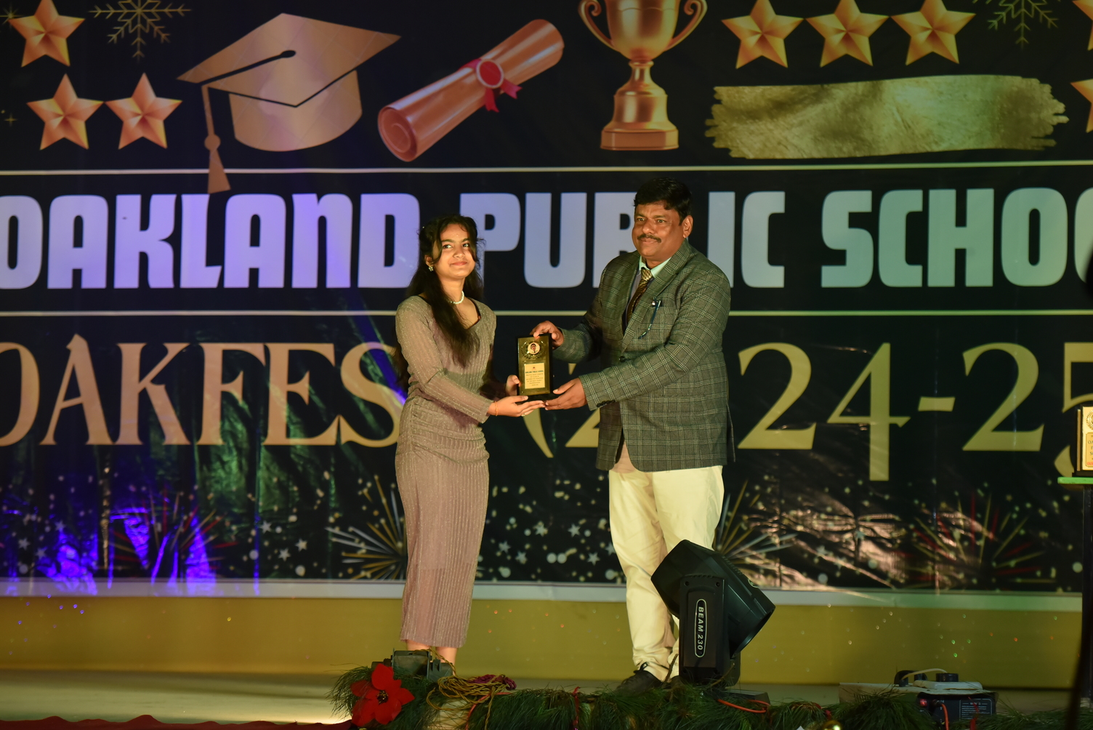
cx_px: 546
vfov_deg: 11.2
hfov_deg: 16.8
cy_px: 365
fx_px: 3705
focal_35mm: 122
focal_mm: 122
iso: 1600
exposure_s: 1/400
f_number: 2.8
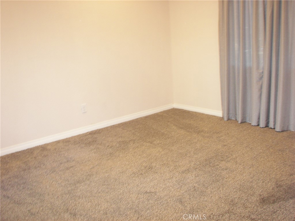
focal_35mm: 36
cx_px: 148
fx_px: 307
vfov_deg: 39.7
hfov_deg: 51.4
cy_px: 110
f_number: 2.8
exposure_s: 1/13
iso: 100
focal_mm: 6
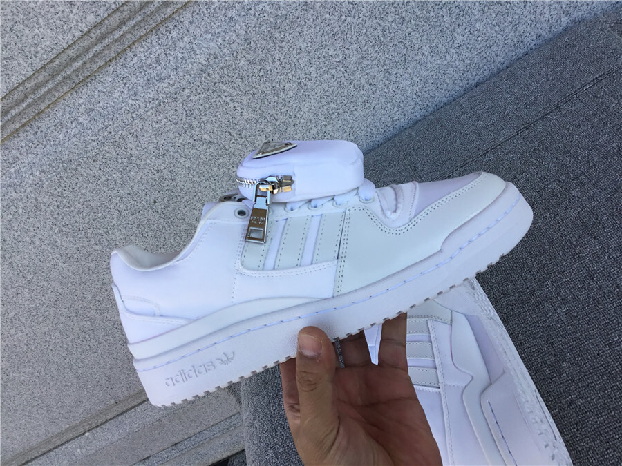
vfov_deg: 45.4
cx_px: 311
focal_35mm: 31
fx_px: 557
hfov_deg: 58.4
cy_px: 233
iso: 25
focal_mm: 3.3
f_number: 2.4
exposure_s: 1/227
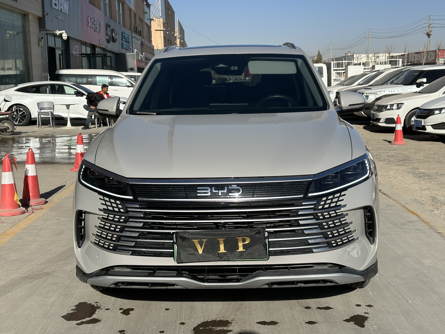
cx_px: 223
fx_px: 630
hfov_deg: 38.9
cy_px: 167
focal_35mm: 49
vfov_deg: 29.7
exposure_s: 1/5556
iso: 64
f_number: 1.78
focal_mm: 6.86
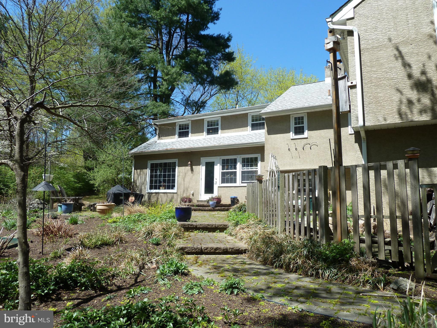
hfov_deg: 69.4
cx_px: 218
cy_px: 164
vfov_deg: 54.9
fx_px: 316
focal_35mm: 25
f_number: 4
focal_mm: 4.1
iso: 80
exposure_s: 1/320
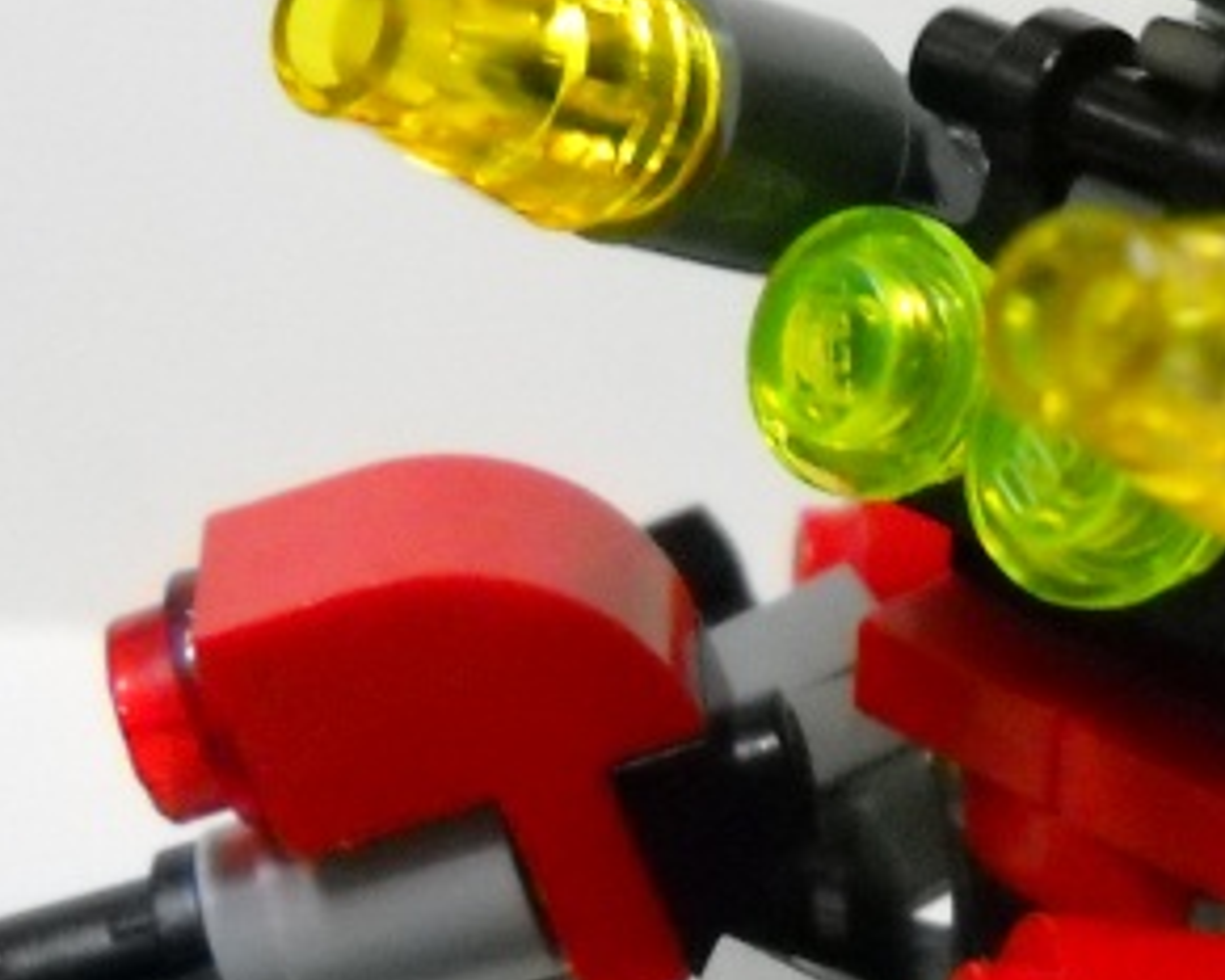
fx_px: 3989
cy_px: 547
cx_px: 1095
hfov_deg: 17.2
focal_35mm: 110
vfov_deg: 14.0
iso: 800
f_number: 3.1
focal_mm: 6.72
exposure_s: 1/11
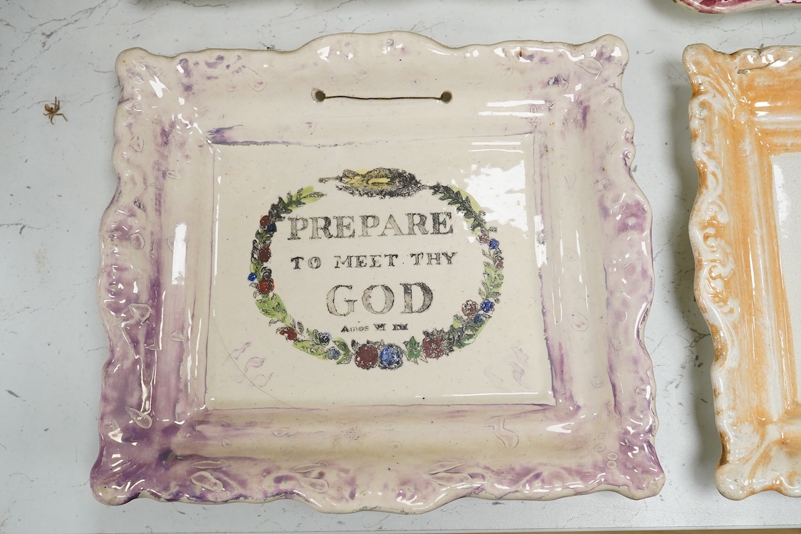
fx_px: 1001
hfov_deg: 43.6
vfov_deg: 29.9
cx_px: 400
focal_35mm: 45
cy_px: 267
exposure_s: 1/160
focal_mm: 30
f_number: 11
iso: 2500
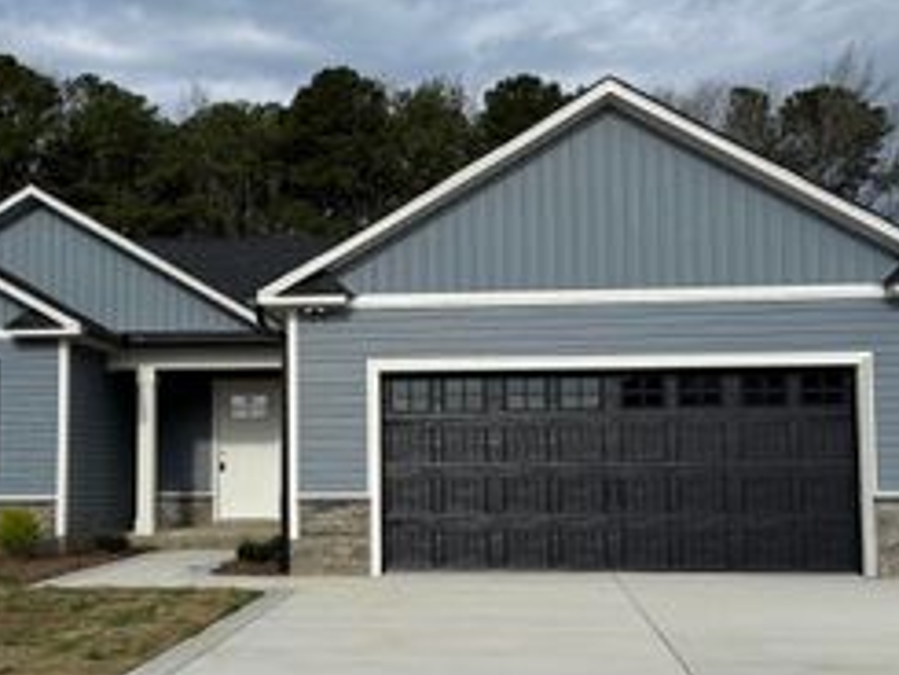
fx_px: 1273
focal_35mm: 49
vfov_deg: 29.7
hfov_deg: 38.8
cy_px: 376
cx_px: 389
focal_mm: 6.76
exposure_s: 1/6711
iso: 80
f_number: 1.78
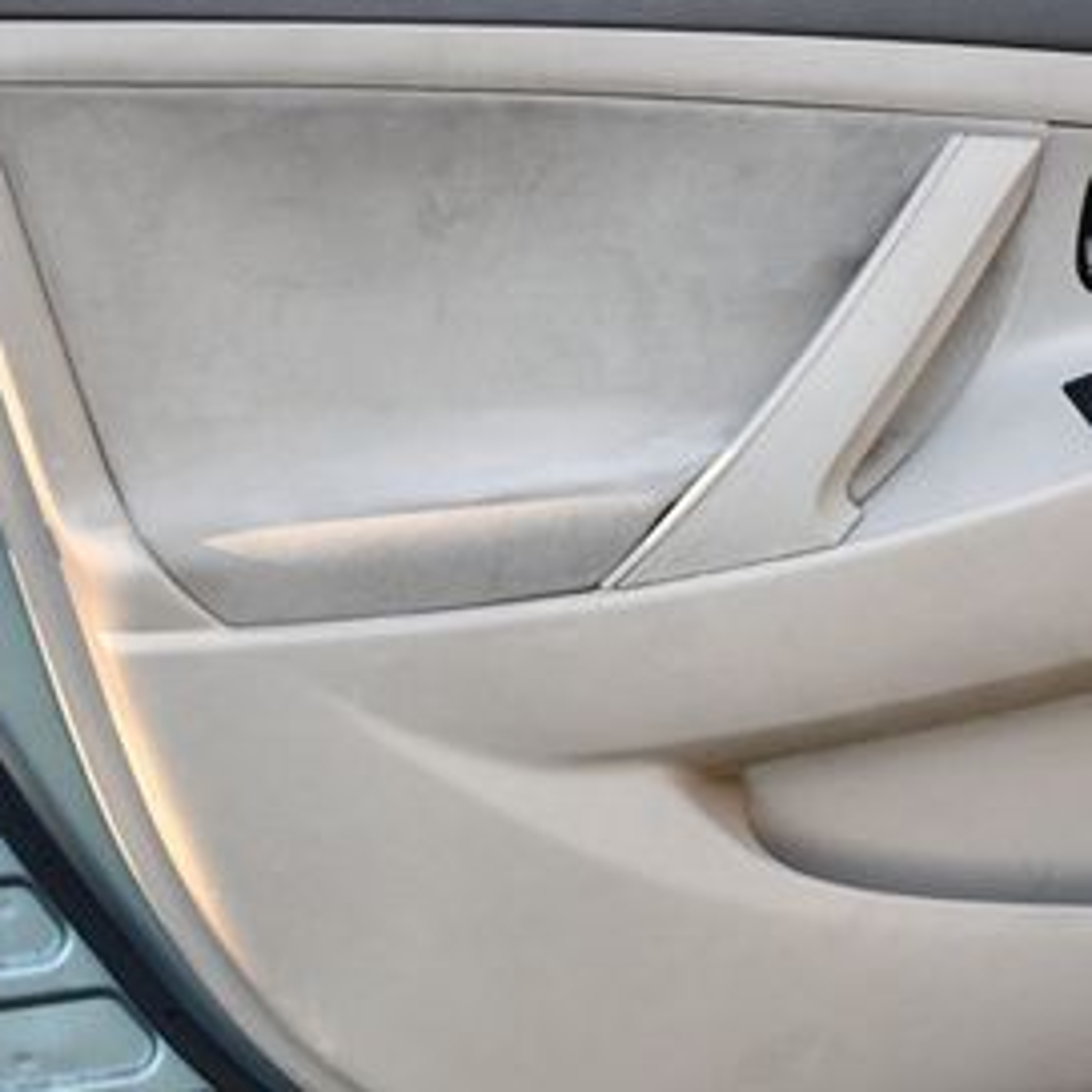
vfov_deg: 20.2
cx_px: 964
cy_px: 538
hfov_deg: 19.8
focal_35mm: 86
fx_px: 3069
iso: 800
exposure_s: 1/250
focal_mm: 29
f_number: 4.2
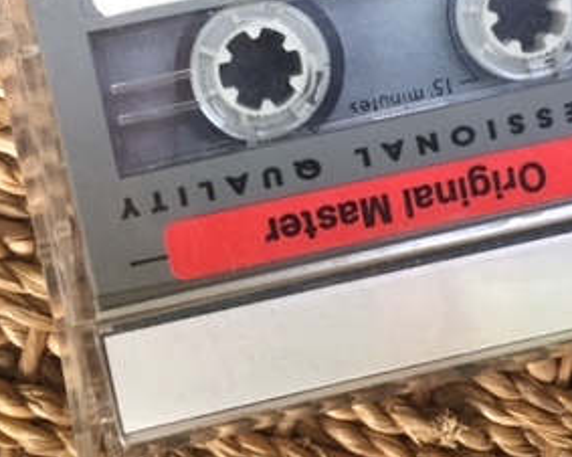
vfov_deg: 23.4
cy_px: 85
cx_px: 368
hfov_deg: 29.4
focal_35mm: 64
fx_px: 1083
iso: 40
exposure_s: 1/33
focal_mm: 4.2
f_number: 2.2
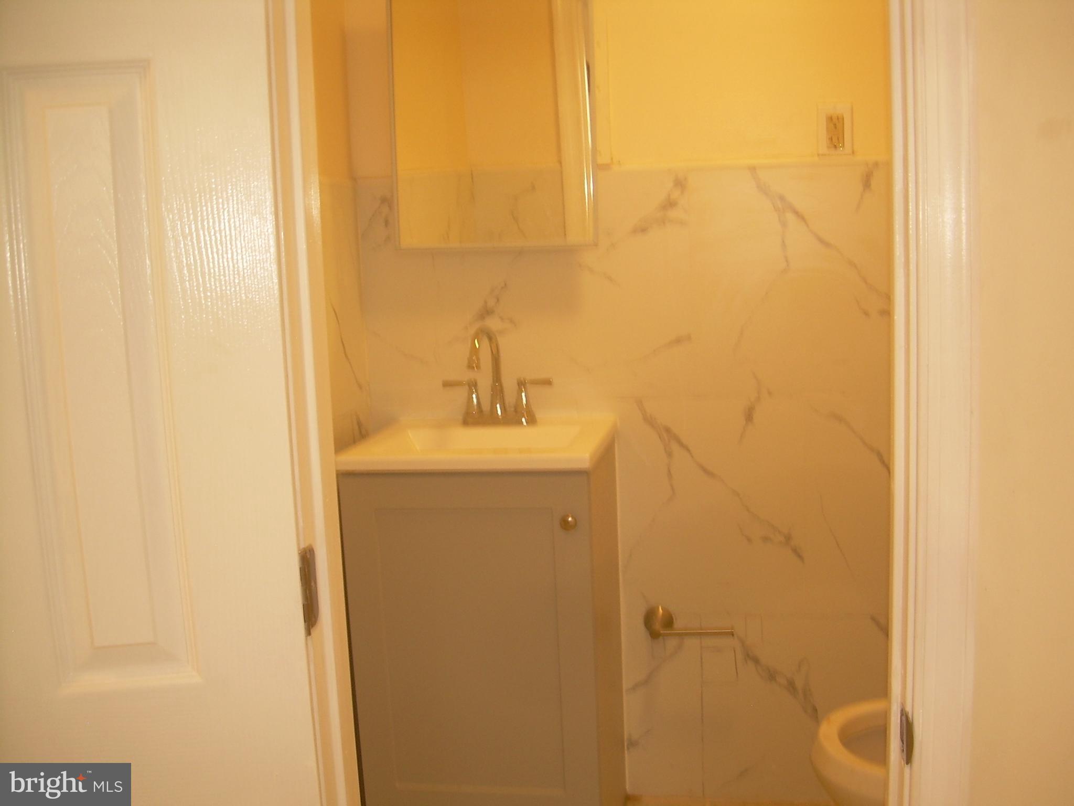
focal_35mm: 38
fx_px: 1179
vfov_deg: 37.7
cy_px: 403
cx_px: 537
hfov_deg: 49.0
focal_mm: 6.3
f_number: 2.8
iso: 50
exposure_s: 1/30
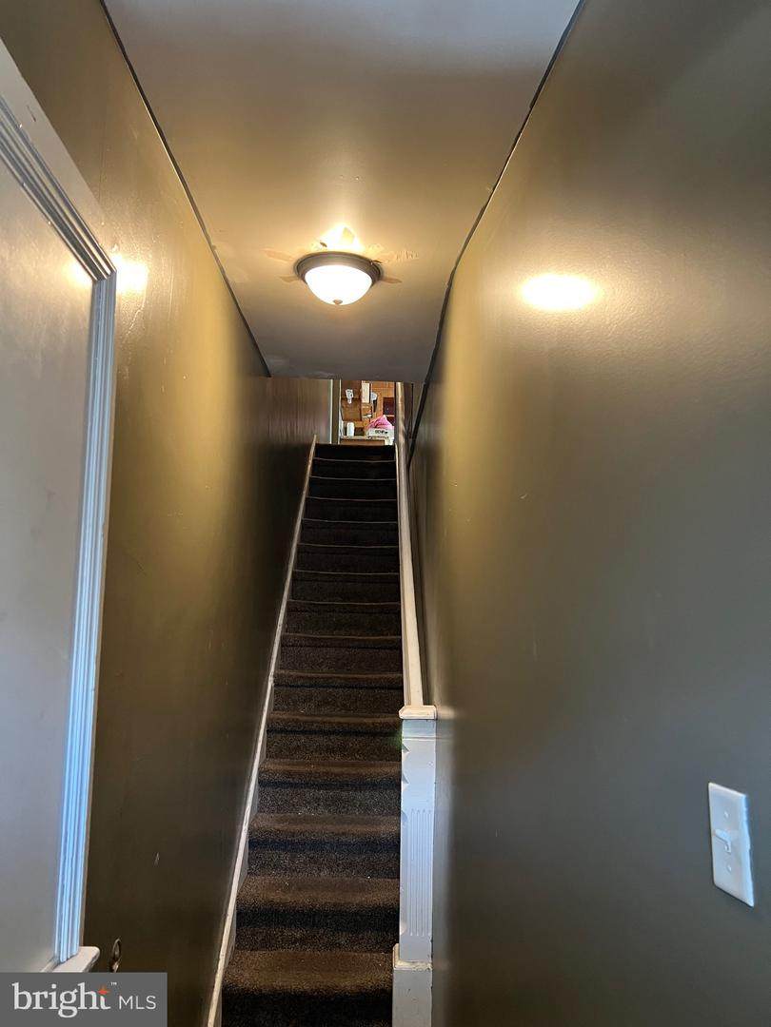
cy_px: 514
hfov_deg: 53.1
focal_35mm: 26
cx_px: 386
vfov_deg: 67.3
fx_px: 772
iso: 400
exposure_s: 1/60
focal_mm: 5.7
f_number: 1.5
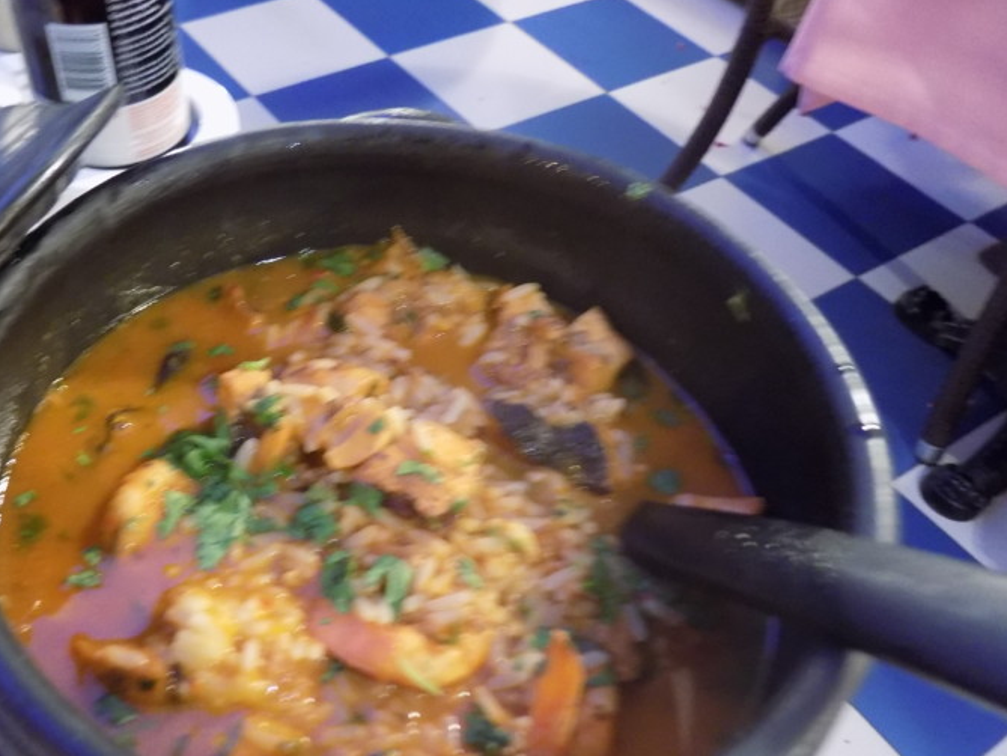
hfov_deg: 54.5
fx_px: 960
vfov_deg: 42.7
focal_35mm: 33
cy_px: 455
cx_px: 358
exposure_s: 1/4
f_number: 3.1
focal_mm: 4
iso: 400
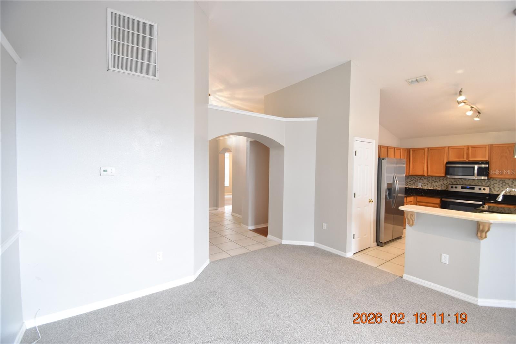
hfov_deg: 100.4
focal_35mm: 15
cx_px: 258
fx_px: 215
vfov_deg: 77.3
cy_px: 172
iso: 800
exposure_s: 1/45
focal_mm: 10
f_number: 3.5
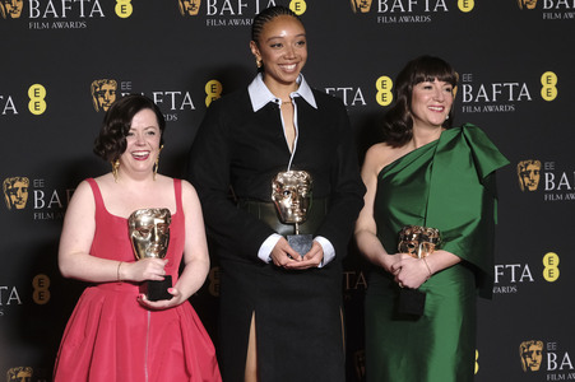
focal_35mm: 99
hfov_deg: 20.6
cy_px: 191
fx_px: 1580
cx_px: 288
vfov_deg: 13.8
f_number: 3.2
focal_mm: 66
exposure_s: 1/160
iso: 1600
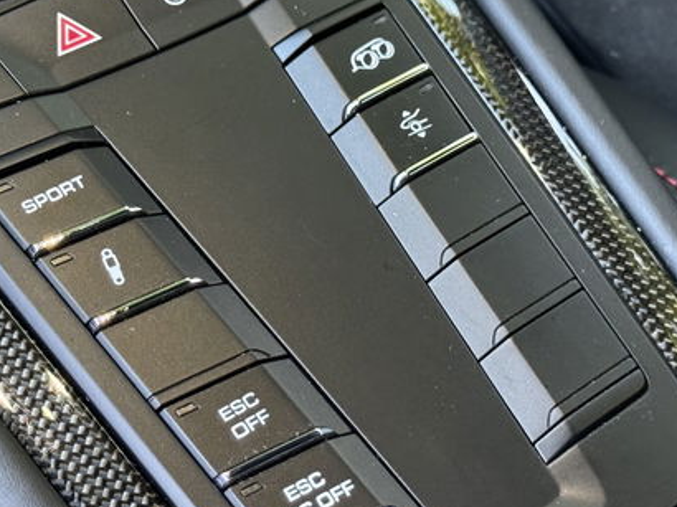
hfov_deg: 21.8
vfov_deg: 16.4
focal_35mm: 90
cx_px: 314
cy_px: 241
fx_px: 1759
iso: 640
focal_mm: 6.76
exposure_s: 1/30
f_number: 1.78
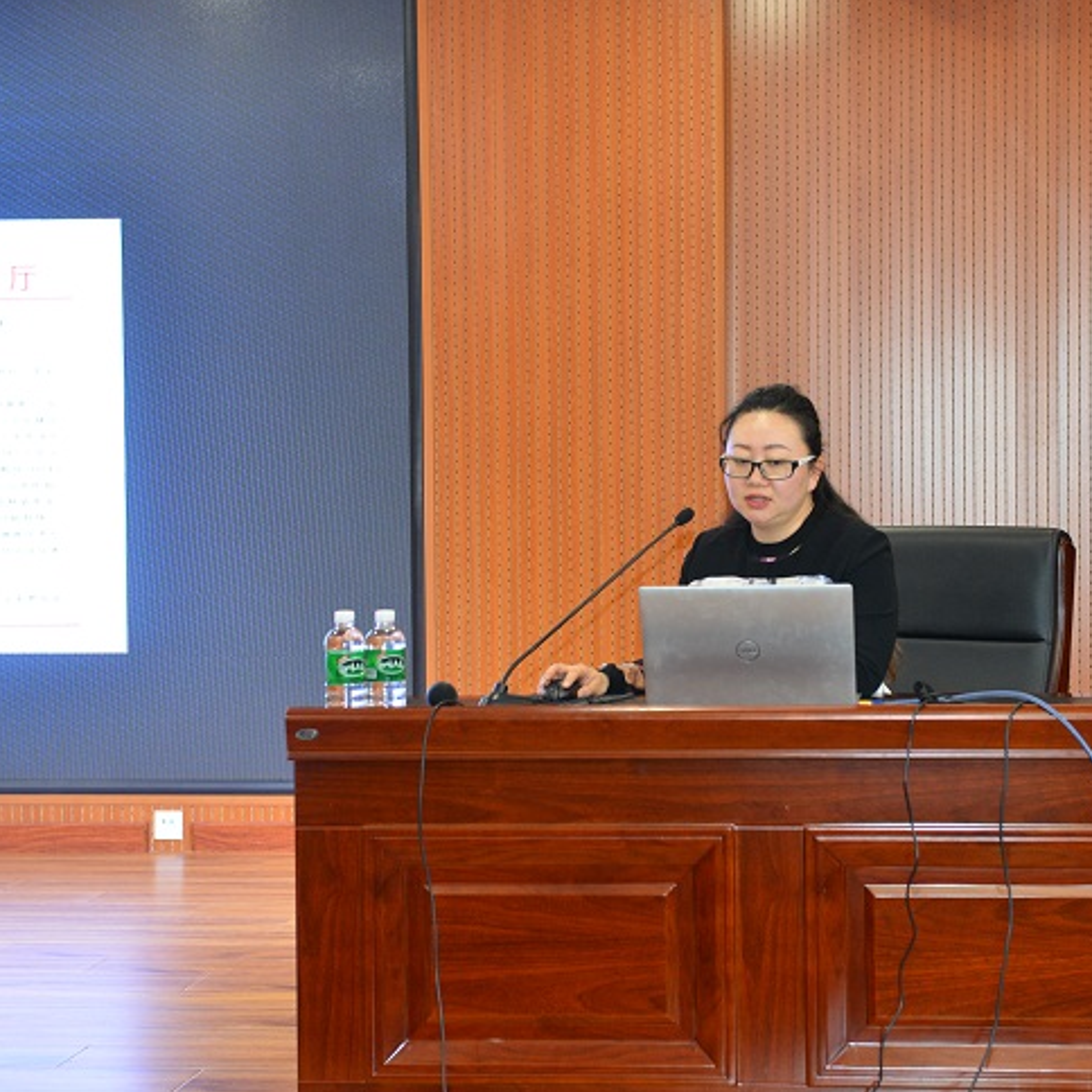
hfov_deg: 23.0
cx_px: 684
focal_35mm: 75
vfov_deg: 23.1
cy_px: 546
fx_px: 2677
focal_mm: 58
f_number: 4.5
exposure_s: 1/60
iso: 1400
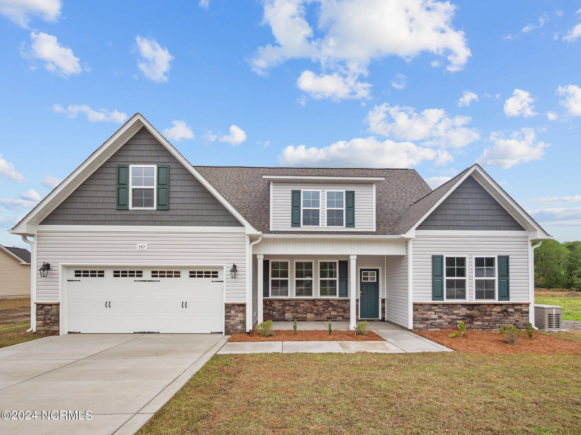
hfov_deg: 102.1
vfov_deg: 85.7
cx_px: 290
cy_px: 218
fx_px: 235
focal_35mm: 14
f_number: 5.6
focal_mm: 7
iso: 200
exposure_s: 1/500
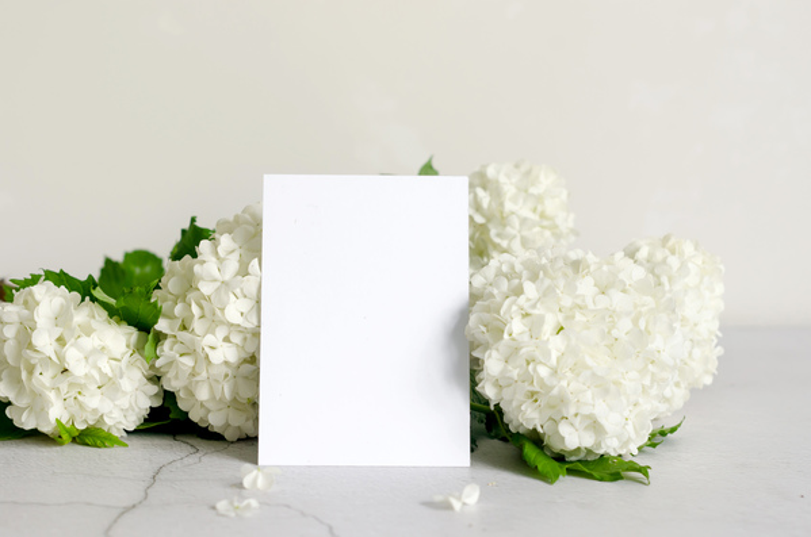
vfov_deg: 18.1
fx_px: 1686
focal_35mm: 75
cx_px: 406
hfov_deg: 27.0
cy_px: 268
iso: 250
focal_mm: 50
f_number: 5
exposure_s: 1/60
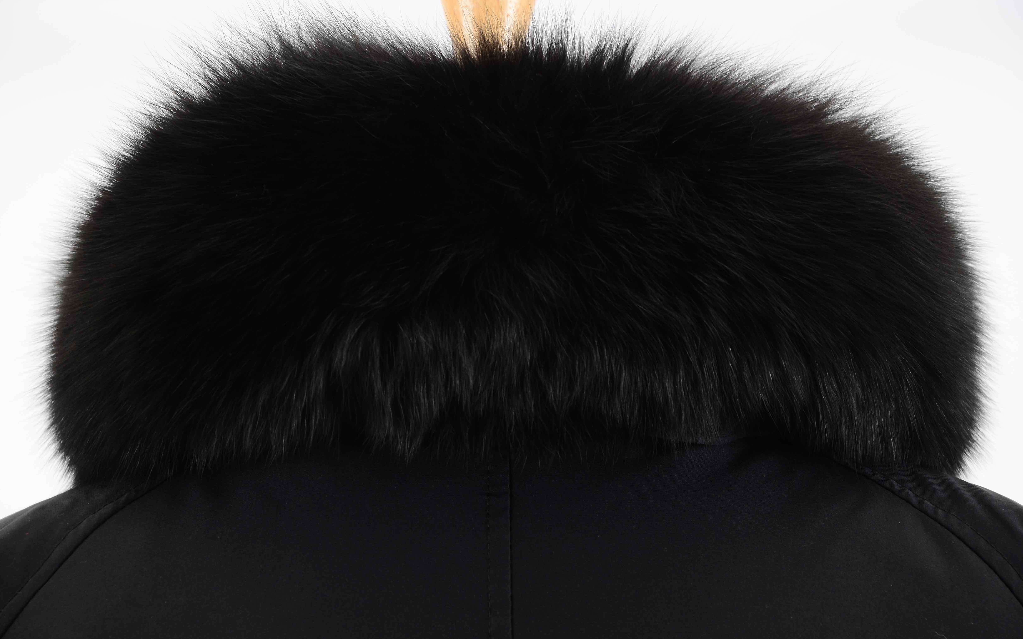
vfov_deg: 8.2
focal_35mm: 161
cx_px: 512
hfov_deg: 13.0
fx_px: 4475
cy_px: 307
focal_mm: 105
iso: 160
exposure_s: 1/80
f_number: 7.1
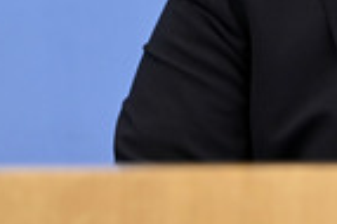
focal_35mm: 299
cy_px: -64
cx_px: 404
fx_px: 2796
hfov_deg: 6.8
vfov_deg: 4.6
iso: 2000
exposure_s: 1/800
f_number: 4
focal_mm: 95
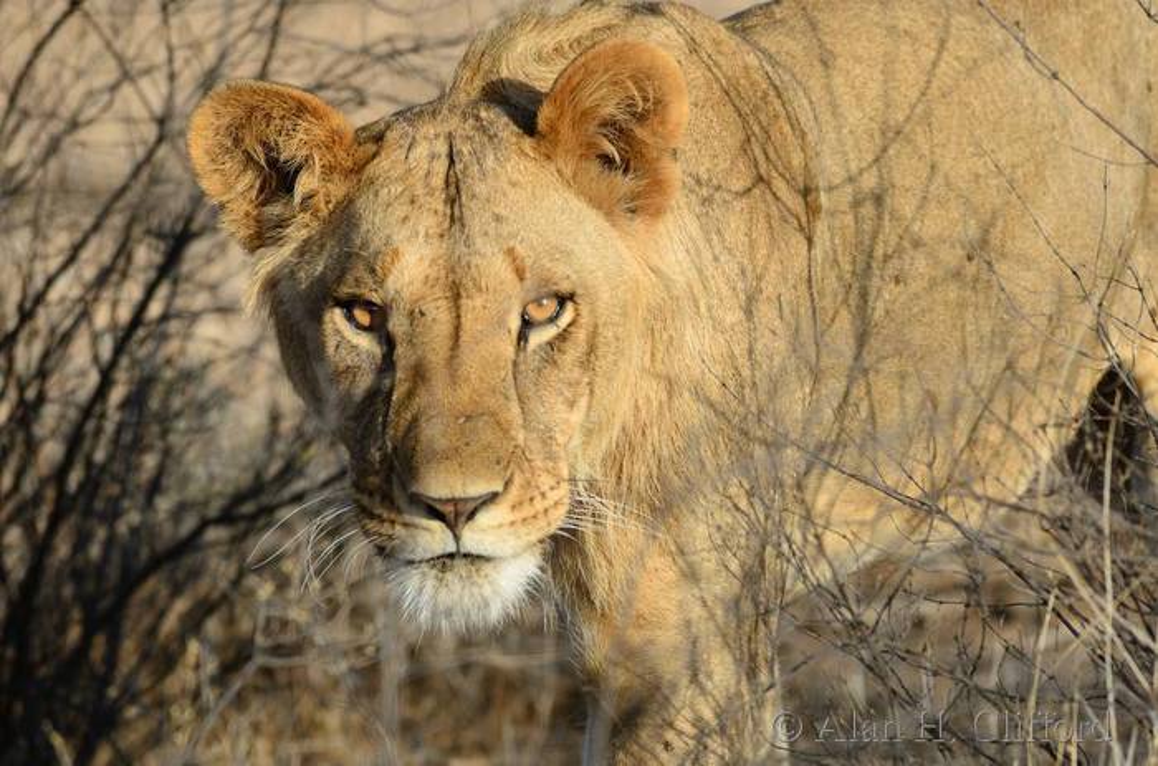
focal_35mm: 600
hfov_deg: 3.4
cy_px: 383
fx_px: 19252
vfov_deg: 2.3
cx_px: 579
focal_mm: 400
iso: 200
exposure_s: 1/500
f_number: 6.3
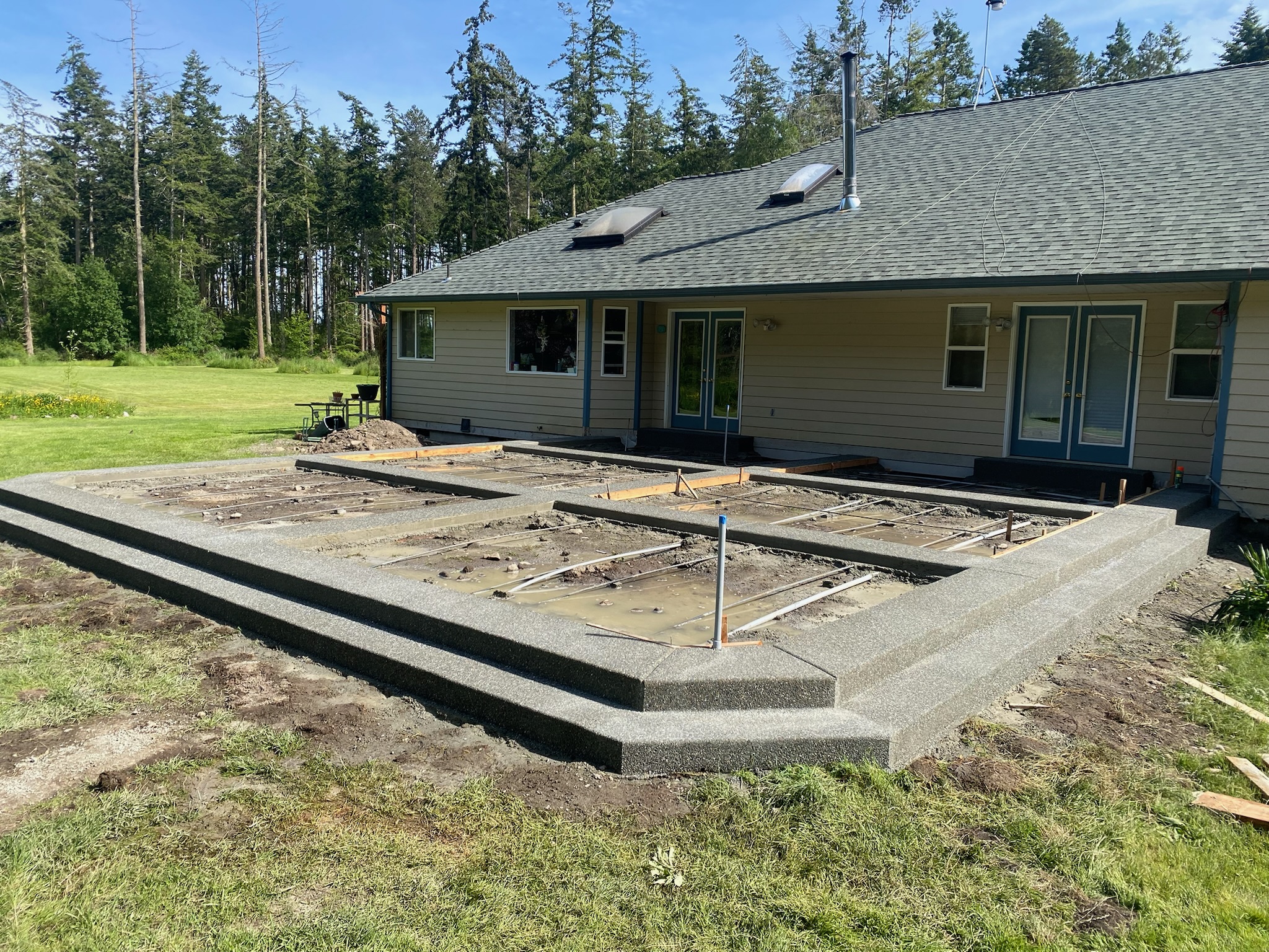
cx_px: 634
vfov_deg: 53.1
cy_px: 476
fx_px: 953
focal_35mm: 26
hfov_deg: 67.3
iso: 32
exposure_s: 1/1429
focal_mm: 4.25
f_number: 1.8
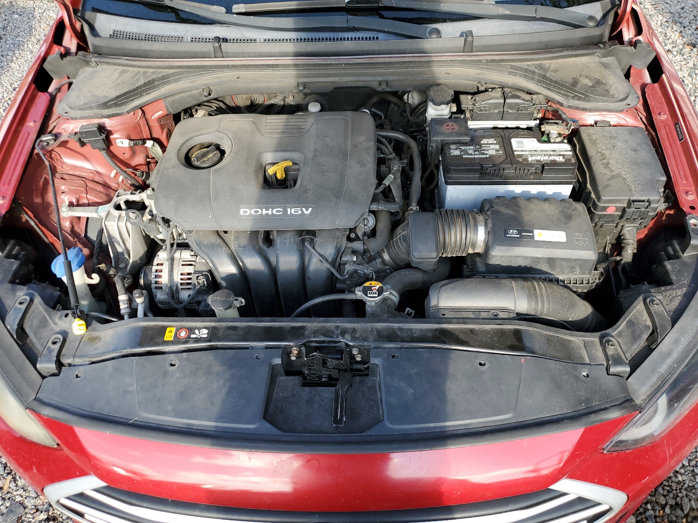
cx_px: 349
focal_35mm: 26
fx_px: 524
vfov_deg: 53.1
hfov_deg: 67.3
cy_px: 262
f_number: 1.5
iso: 50
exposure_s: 1/323
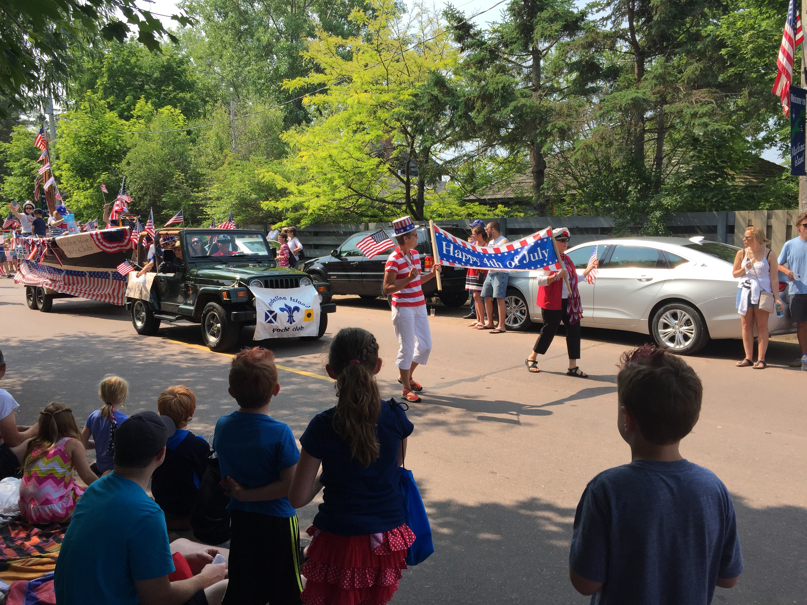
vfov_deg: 48.2
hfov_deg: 61.7
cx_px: 404
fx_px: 676
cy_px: 302
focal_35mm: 29
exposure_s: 1/1099
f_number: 2.2
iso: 32
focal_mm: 4.15
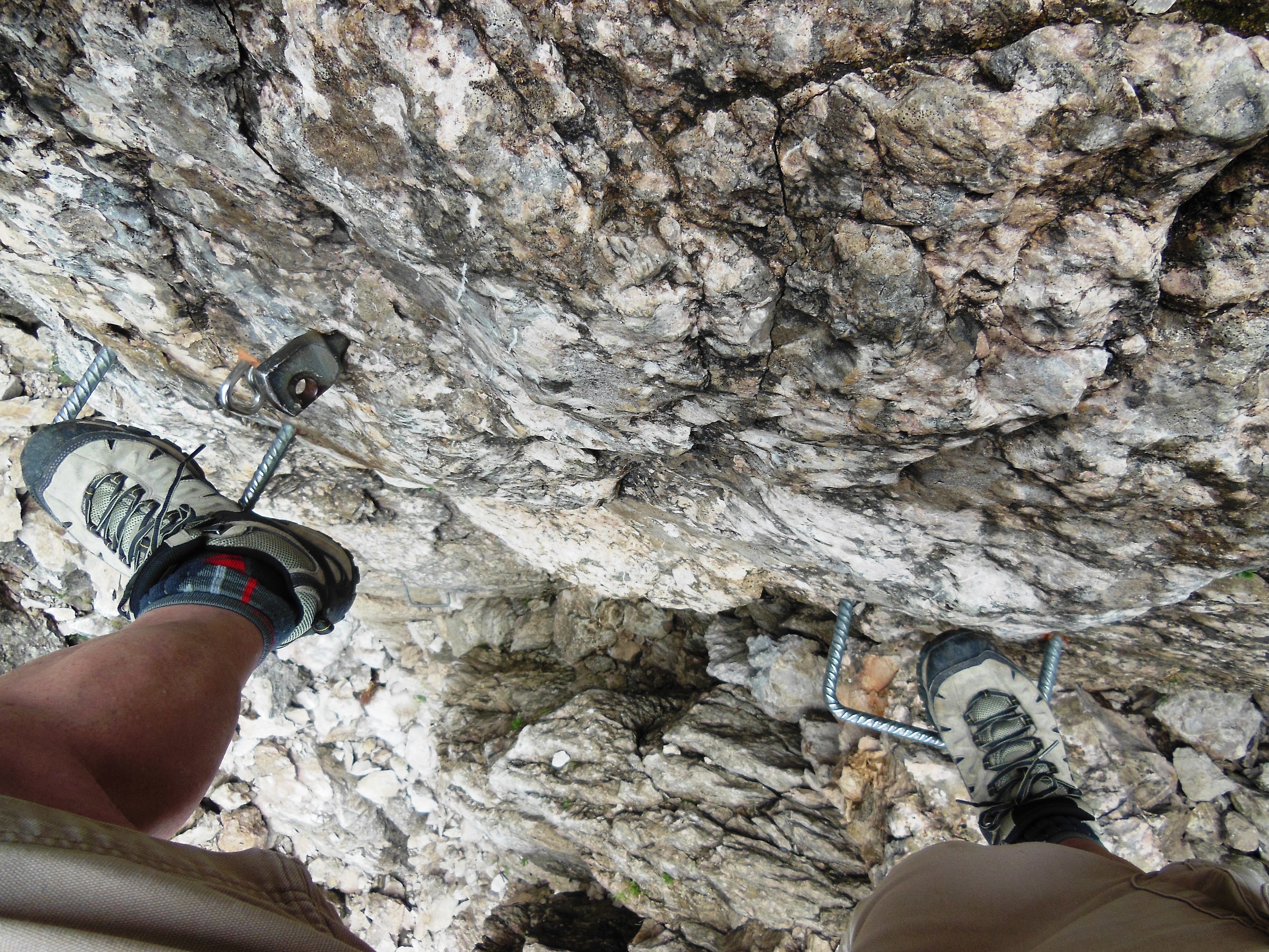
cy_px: 476
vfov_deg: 54.9
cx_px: 634
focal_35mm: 25
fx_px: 916
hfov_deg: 69.4
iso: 125
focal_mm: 4.5
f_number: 3.5
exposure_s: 1/200
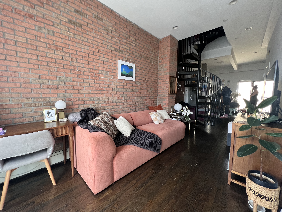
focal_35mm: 13
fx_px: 106
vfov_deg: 89.9
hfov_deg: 106.2
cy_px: 106
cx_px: 141
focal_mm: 1.57
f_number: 1.8
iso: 200
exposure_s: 1/99
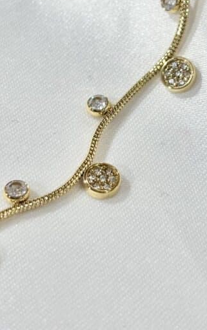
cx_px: 144
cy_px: 73
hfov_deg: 11.9
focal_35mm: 110
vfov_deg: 18.8
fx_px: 992
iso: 32
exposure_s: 1/235
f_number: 1.6
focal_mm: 5.96
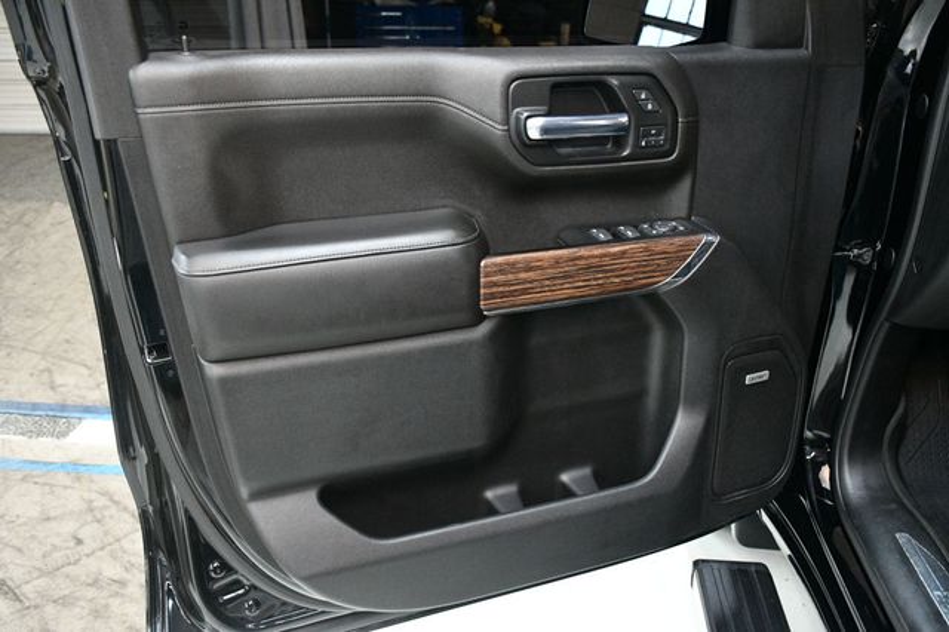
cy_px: 316
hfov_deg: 62.0
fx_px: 790
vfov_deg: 43.6
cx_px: 474
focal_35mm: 30
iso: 4000
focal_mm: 20
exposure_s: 1/60
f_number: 3.5
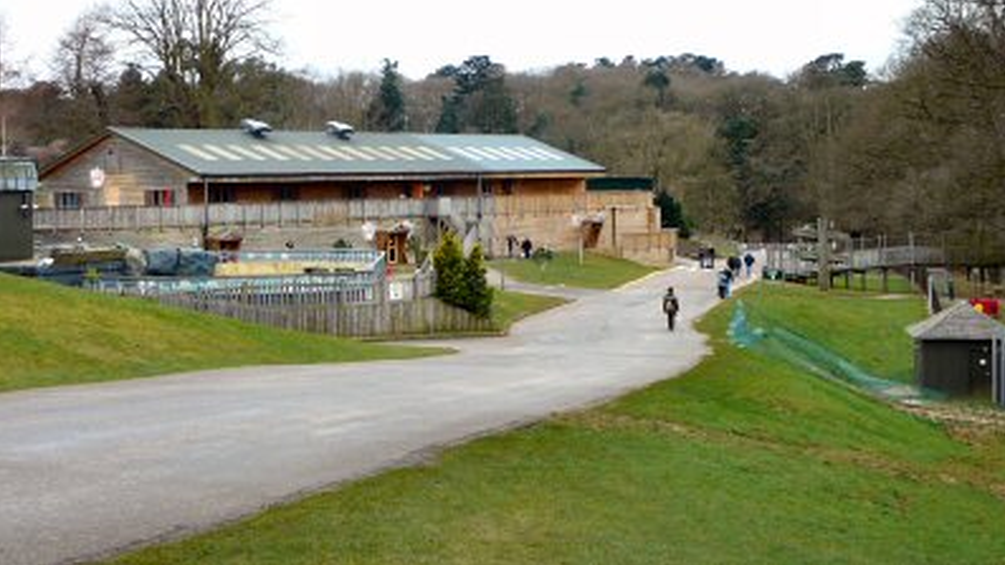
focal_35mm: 67
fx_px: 1785
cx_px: 504
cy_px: 193
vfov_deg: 17.9
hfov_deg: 31.4
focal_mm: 9.1
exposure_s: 1/60
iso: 80
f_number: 3.6
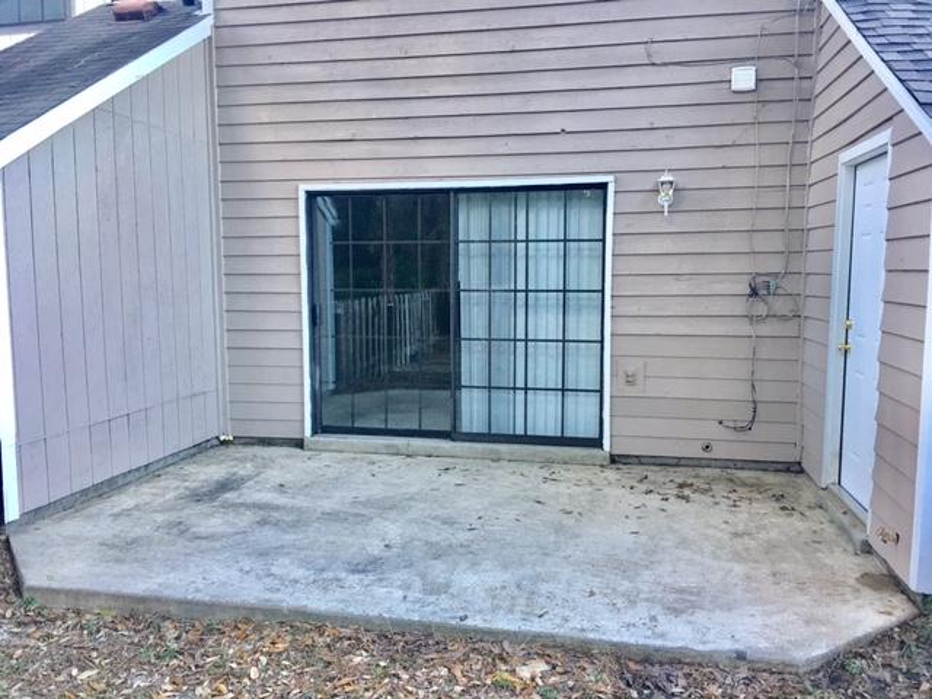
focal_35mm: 29
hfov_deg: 61.7
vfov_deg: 48.2
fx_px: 781
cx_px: 466
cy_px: 350
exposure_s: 1/15
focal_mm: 4.15
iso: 32
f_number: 2.2
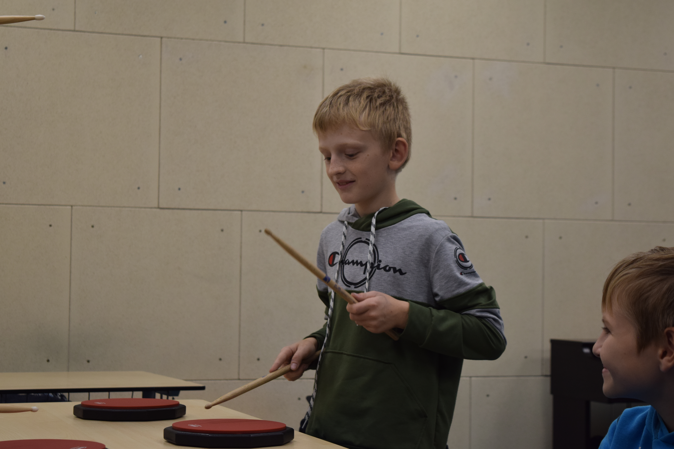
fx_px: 1404
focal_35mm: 75
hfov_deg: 27.0
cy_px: 224
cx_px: 337
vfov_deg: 18.2
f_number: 5.6
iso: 400
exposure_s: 1/125
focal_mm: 50
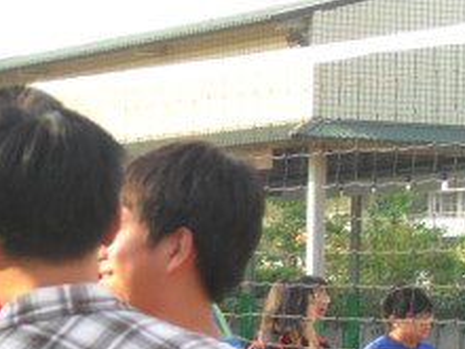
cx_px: -173
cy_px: 472
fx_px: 2740
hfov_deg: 9.5
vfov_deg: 7.2
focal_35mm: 204
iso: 100
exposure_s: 1/180
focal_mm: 12.3
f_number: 4
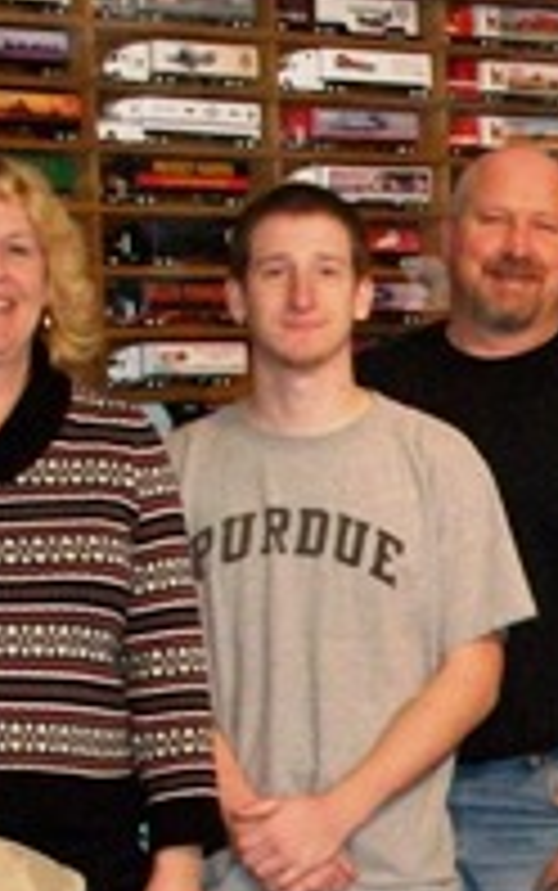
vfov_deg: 13.7
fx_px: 3669
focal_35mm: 151
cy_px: 878
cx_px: 976
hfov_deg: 8.4
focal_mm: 7.8
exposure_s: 1/60
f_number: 3.5
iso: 320
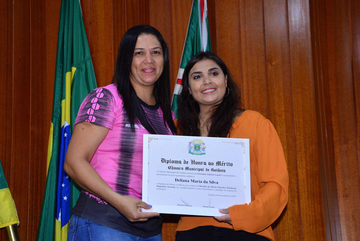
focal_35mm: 70
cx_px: 180
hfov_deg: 28.8
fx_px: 700
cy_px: 120
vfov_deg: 19.5
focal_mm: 70
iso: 1600
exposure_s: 1/100
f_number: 5.3
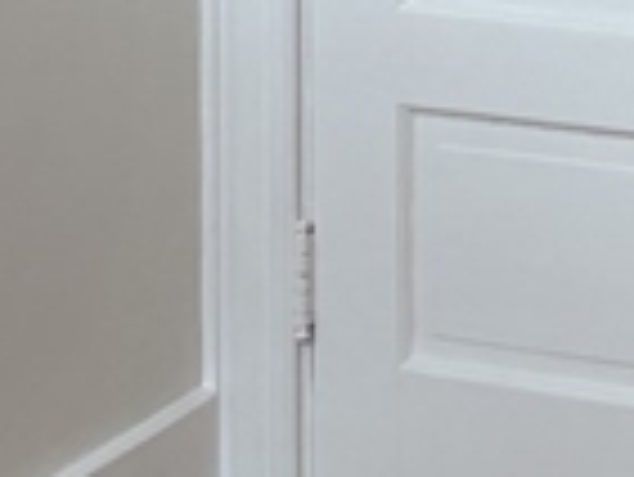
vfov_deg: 7.4
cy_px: -590
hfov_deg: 10.1
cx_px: 949
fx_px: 3465
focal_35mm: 189
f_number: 1.6
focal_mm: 5.96
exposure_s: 1/120
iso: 64
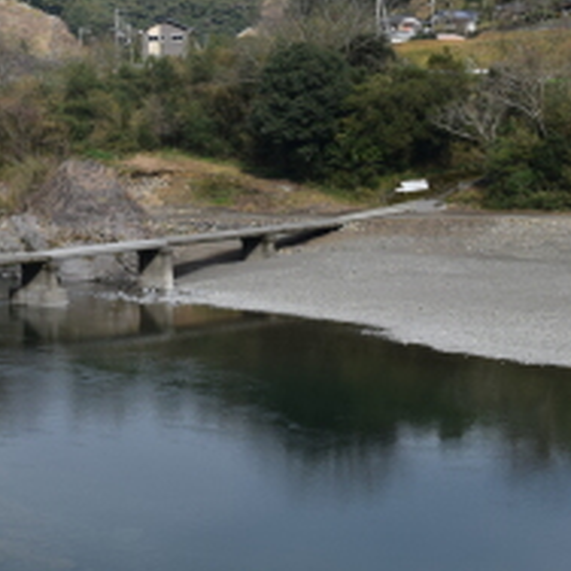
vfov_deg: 18.2
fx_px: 1773
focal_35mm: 95
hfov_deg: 17.9
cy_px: 126
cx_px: 15
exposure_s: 1/320
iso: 200
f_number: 9
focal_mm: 28
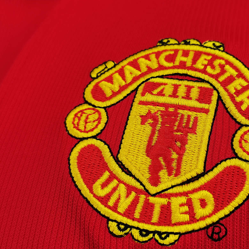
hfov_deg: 33.0
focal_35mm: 51
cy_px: 127
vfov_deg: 33.4
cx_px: 172
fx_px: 415
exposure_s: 1/120
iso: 125
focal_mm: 5.58
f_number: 1.8
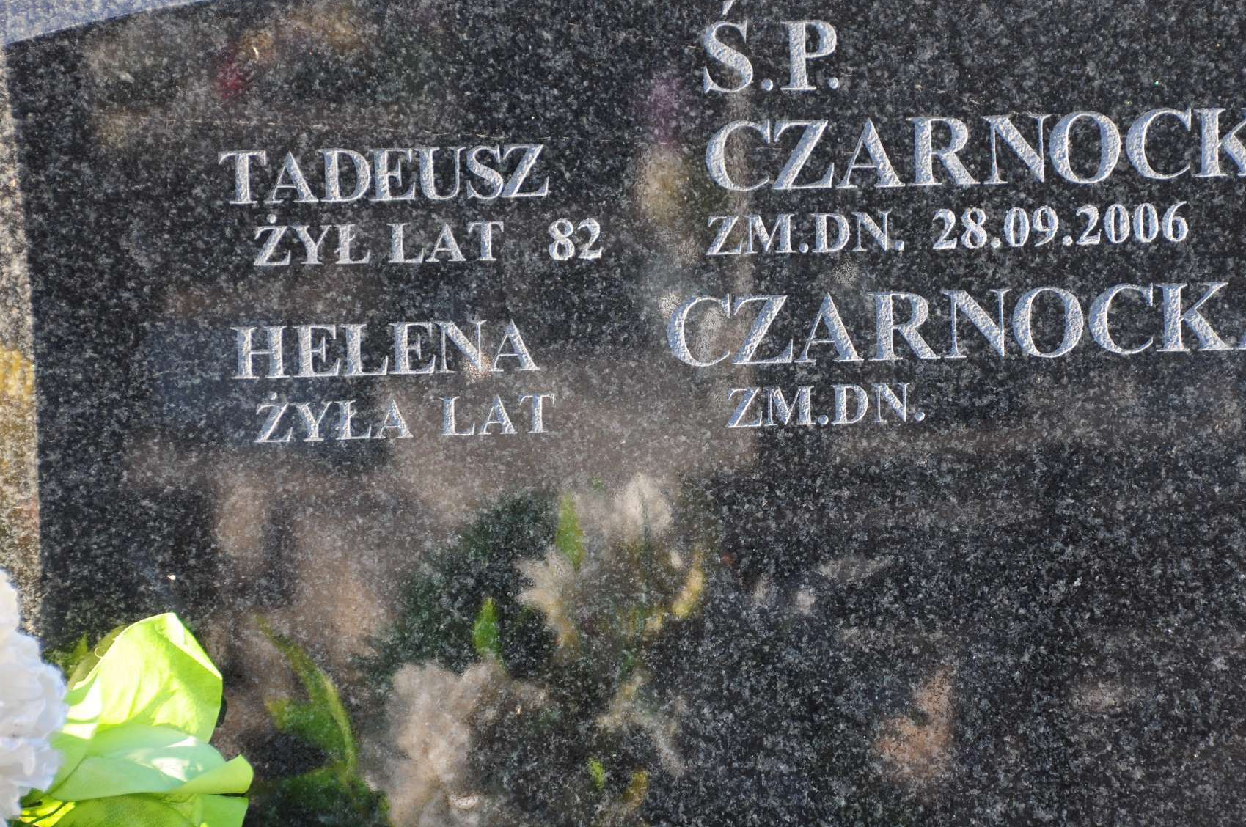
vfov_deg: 6.5
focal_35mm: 212
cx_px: 739
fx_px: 7328
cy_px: 307
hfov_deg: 9.7
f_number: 7.1
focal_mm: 112
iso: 320
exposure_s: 1/200
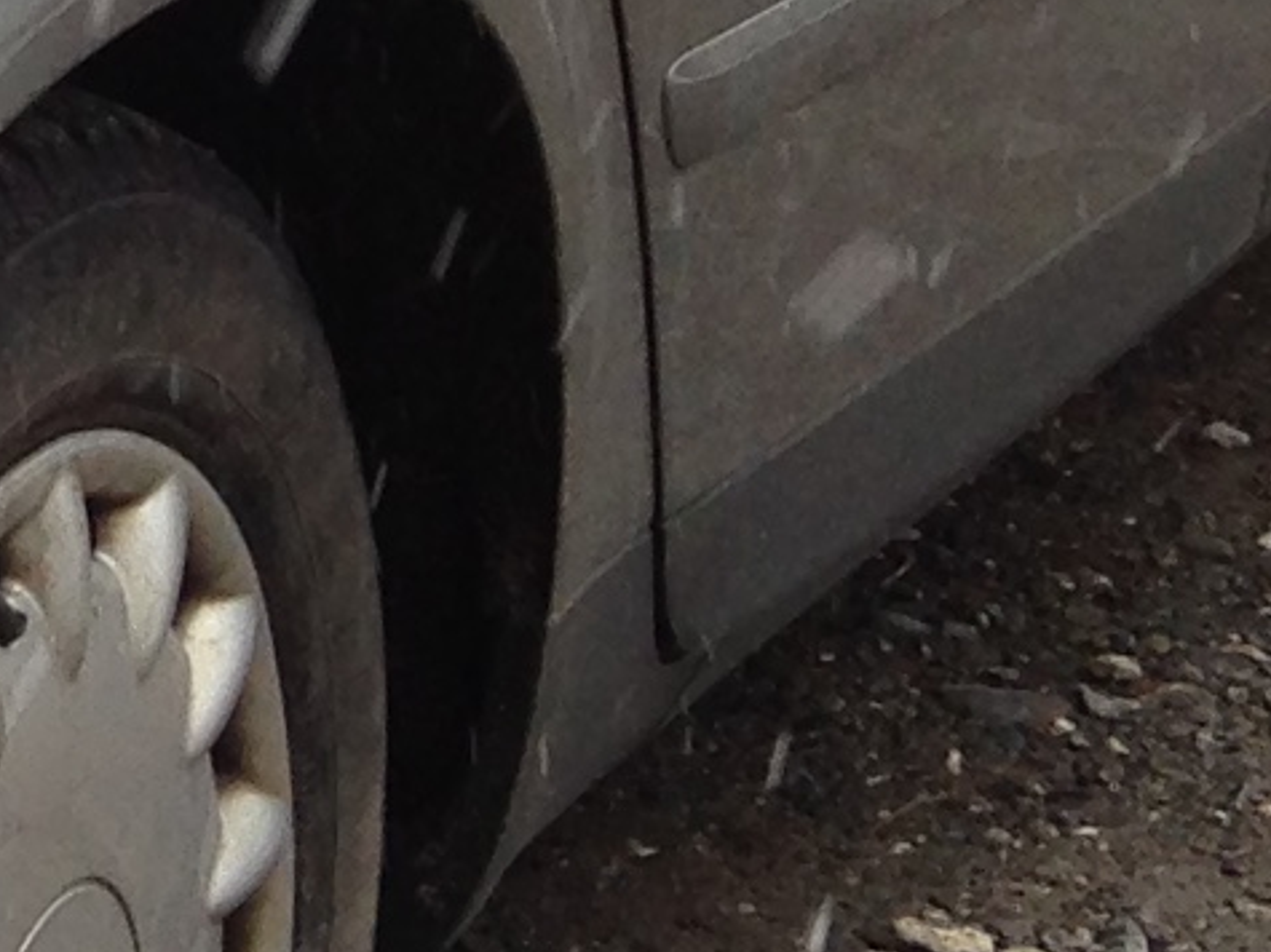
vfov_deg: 6.5
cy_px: -342
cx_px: -1597
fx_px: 8333
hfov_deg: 8.1
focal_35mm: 227
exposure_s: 1/120
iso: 50
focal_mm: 4.12
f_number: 2.4
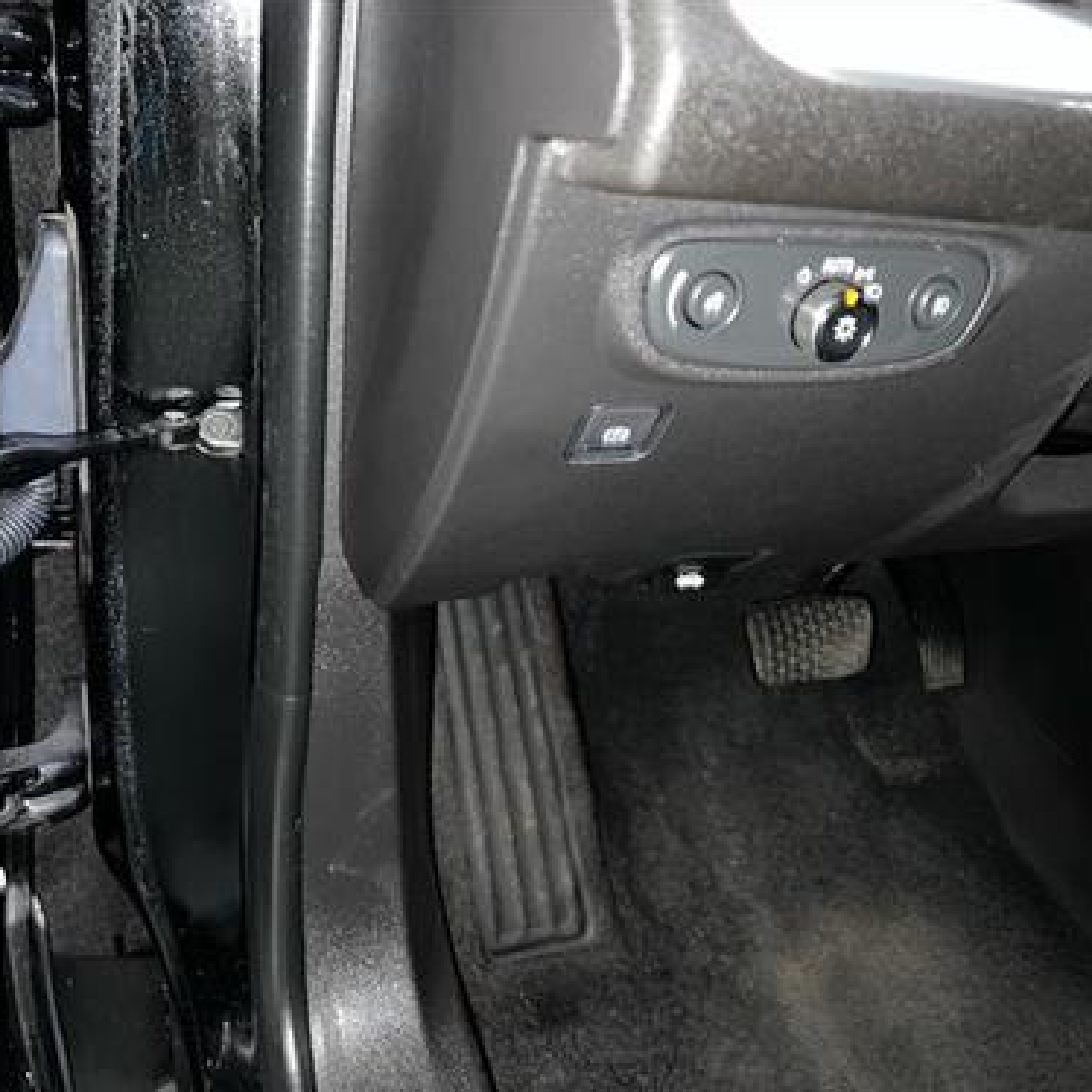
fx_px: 1106
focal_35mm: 31
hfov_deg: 52.5
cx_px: 578
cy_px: 546
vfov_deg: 52.5
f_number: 1.5
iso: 80
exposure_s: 1/4
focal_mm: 5.7
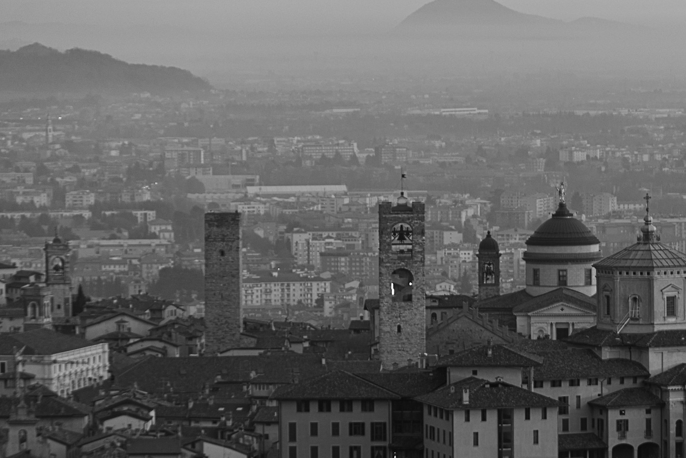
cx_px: 503
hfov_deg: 8.4
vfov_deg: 5.6
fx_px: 4687
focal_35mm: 246
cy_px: 336
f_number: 4.5
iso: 200
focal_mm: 102
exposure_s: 1/40
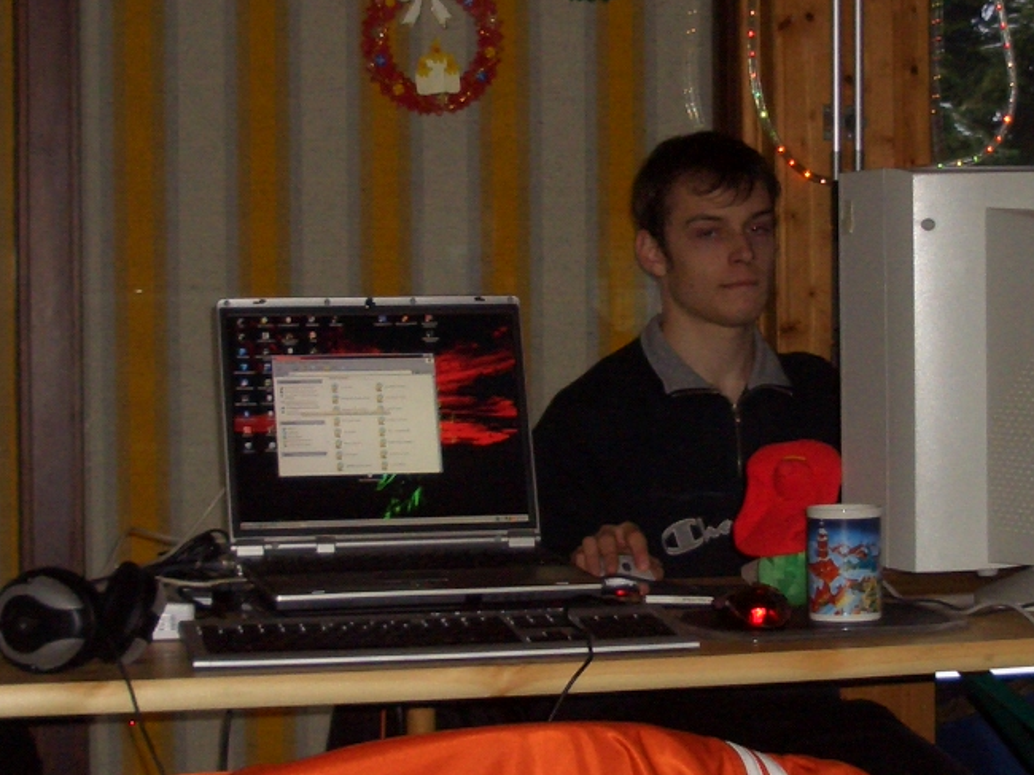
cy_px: 379
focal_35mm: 101
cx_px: 654
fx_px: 3016
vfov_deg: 14.6
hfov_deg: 19.4
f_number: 2.8
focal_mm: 6.8
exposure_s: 1/60
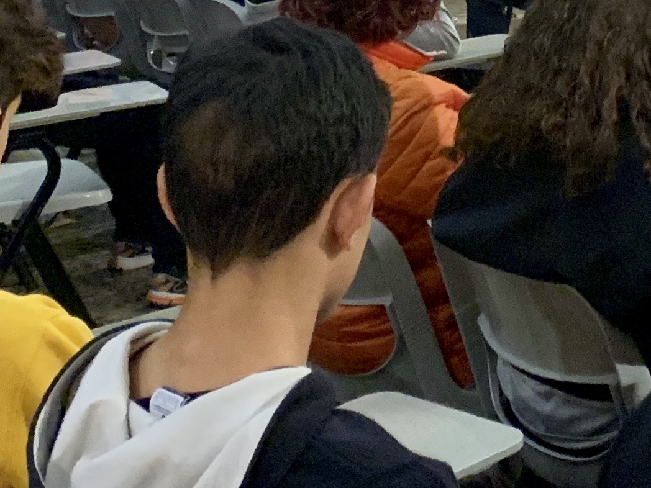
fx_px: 1881
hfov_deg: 18.4
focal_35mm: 100
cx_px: 814
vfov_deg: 14.0
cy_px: -218
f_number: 1.8
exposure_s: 1/33
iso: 320
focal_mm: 4.25
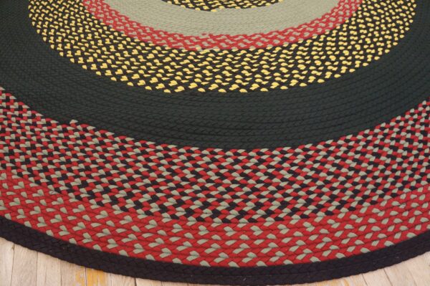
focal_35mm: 27
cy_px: 143
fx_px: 322
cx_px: 215
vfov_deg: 47.9
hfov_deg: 67.4
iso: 1250
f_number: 4
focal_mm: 18
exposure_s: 1/60
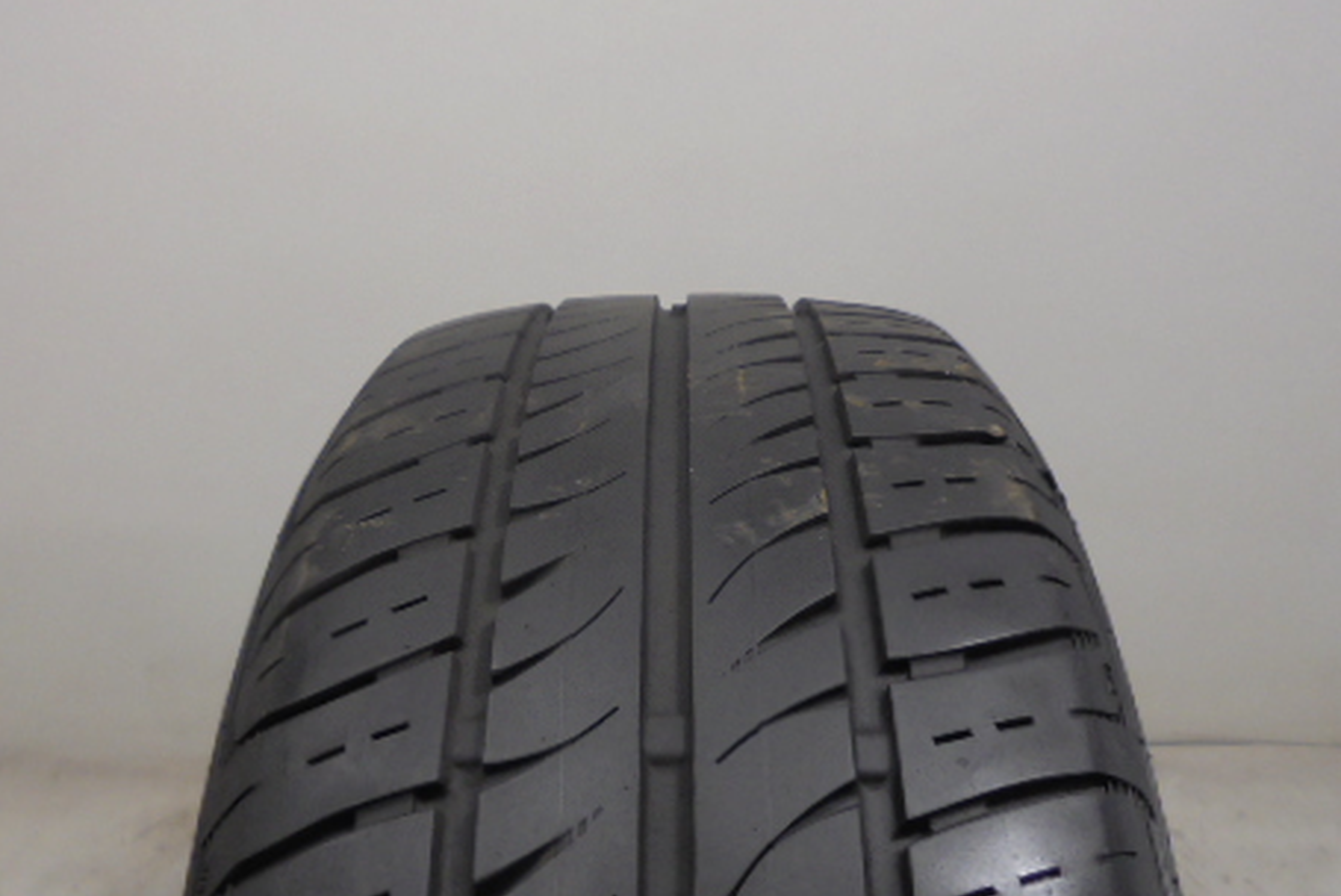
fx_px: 1416
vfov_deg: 35.1
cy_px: 436
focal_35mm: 38
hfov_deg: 50.6
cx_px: 604
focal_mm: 4.6
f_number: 3.5
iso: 100
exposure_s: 1/30
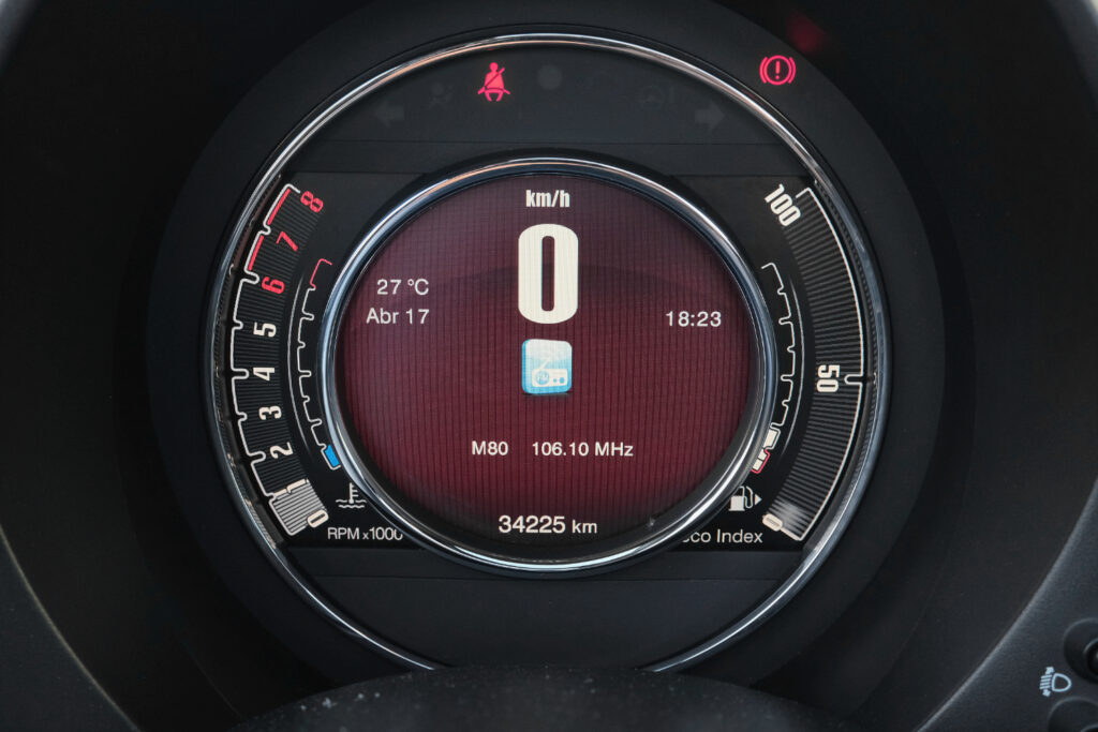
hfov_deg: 50.7
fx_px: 1159
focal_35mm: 38
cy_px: 366
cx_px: 549
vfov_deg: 35.1
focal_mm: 25.6
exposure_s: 1/100
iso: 2000
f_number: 9
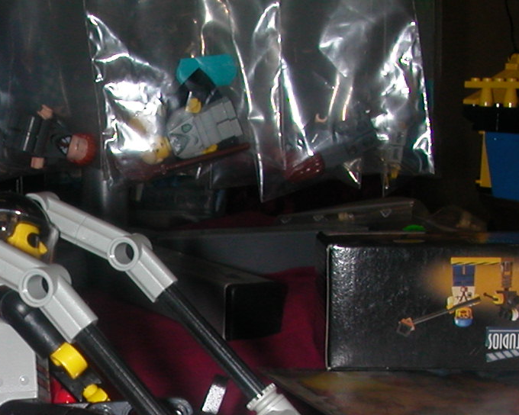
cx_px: 1
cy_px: 452
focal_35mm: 85
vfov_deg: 17.5
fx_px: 1306
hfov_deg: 21.7
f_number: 4.5
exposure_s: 1/59.9
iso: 100
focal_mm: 5.6
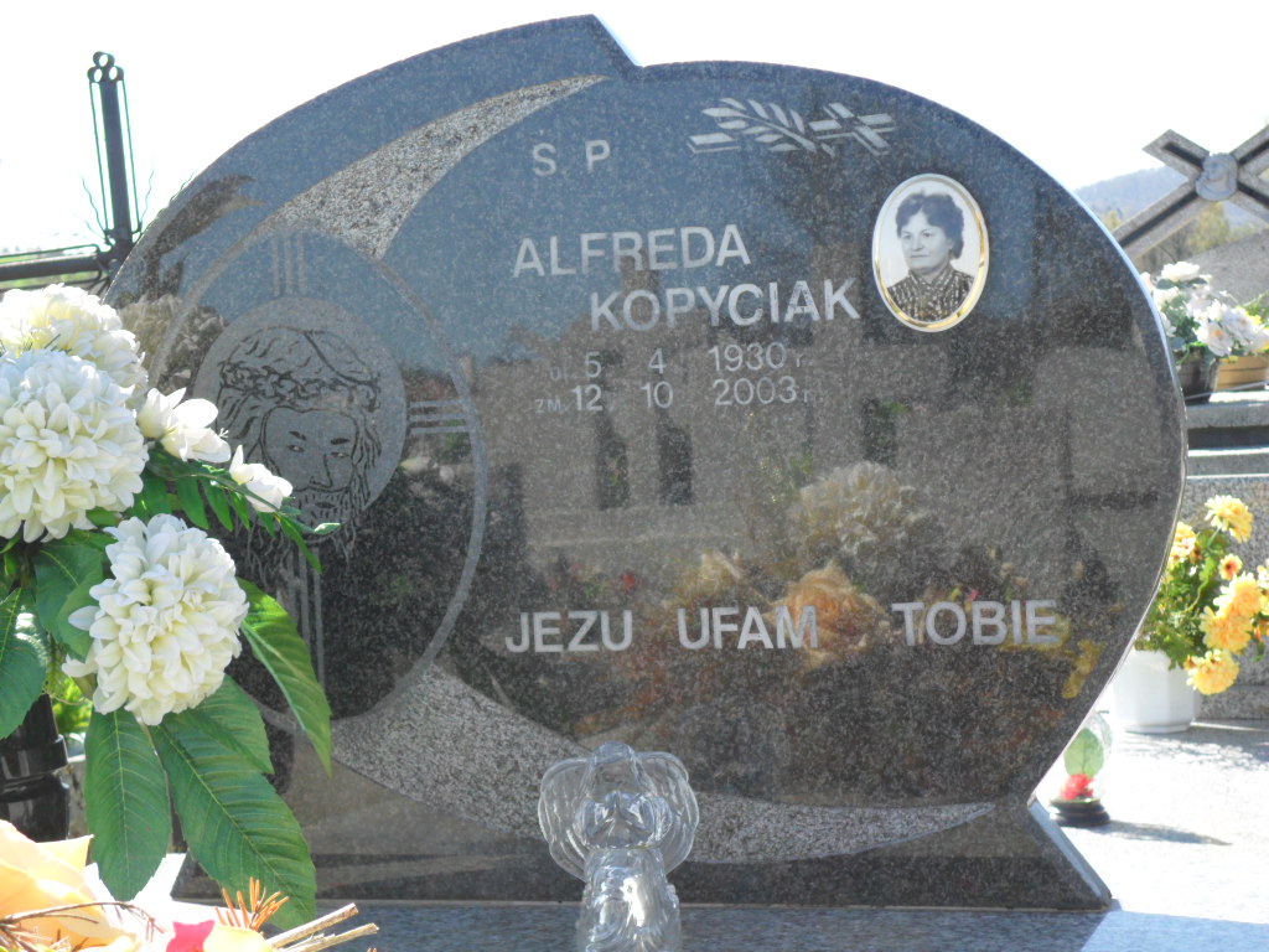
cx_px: 634
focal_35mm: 74
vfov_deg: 19.9
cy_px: 476
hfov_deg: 26.3
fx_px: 2713
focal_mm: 13.2
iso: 100
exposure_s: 1/250
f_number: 3.9
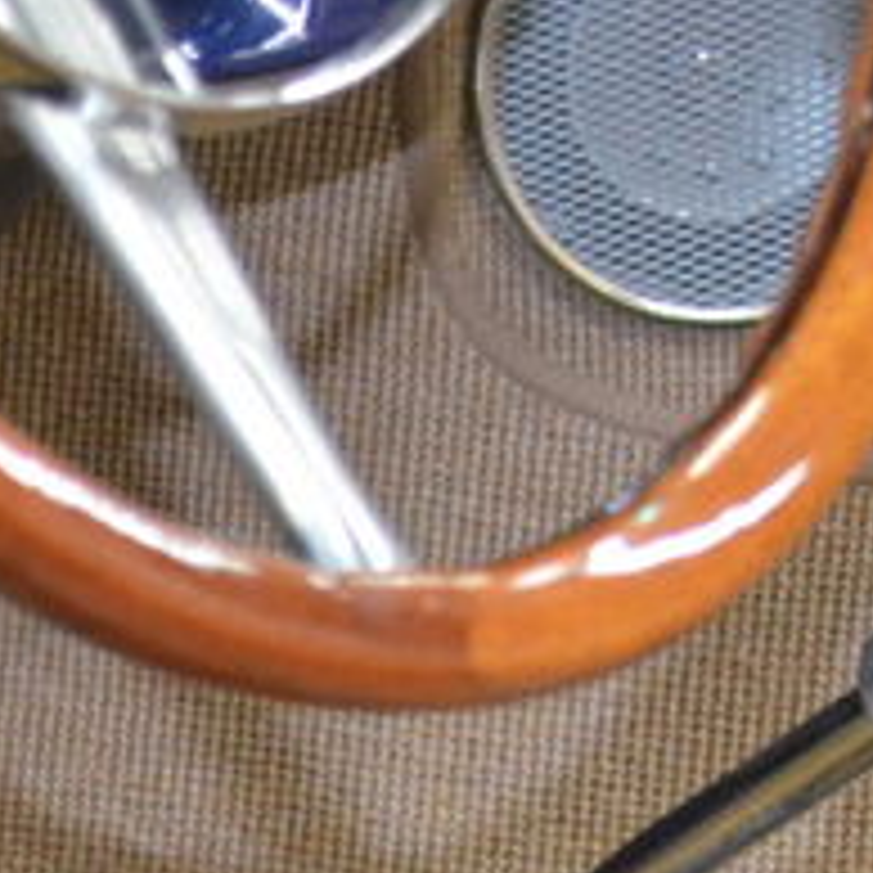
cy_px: 1148
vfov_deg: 8.0
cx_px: -558
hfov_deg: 7.9
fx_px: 6135
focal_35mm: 215
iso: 3200
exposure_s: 1/60
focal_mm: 32
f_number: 4.8
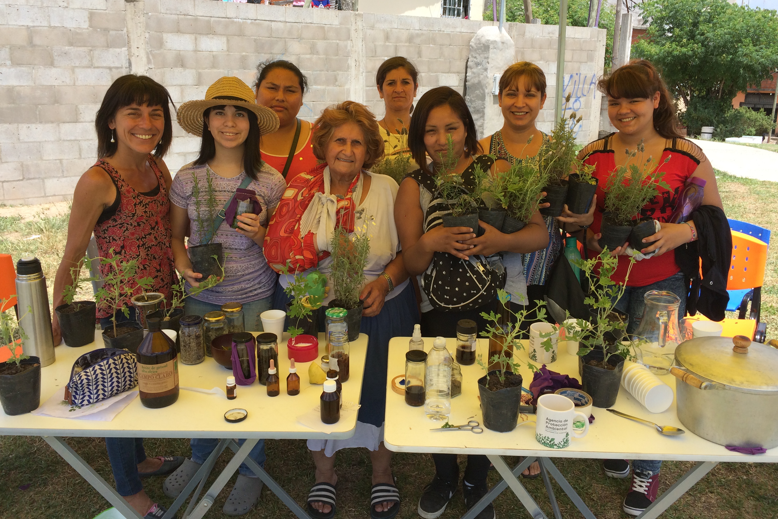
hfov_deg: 60.3
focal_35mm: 31
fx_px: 670
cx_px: 385
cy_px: 223
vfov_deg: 42.2
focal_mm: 4.15
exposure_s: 1/1414
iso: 32
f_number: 2.2
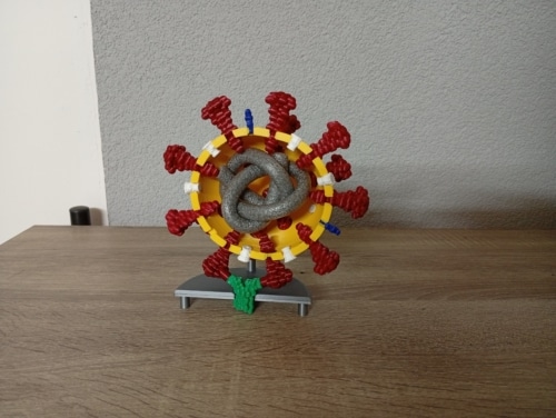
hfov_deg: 65.3
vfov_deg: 51.4
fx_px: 434
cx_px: 278
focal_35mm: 27
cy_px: 209
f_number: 1.8
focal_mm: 3.98
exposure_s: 1/33.3
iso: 632
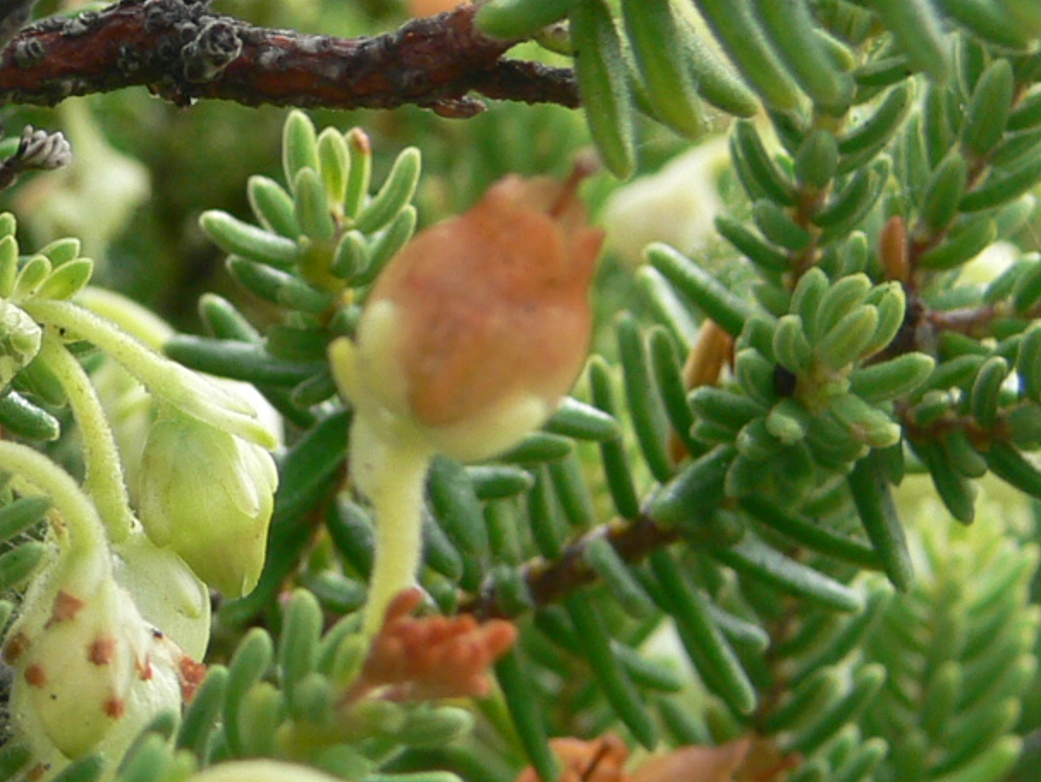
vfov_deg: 9.7
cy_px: -14
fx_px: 4573
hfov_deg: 12.5
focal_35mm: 152
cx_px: -357
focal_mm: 8.9
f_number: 4.5
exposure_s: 1/125
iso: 80
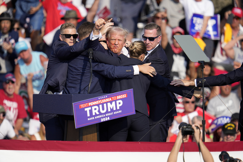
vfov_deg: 2.5
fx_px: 3780
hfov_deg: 3.7
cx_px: 122
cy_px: 81
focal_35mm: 560
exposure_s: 1/2000
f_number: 4
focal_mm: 560
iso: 250
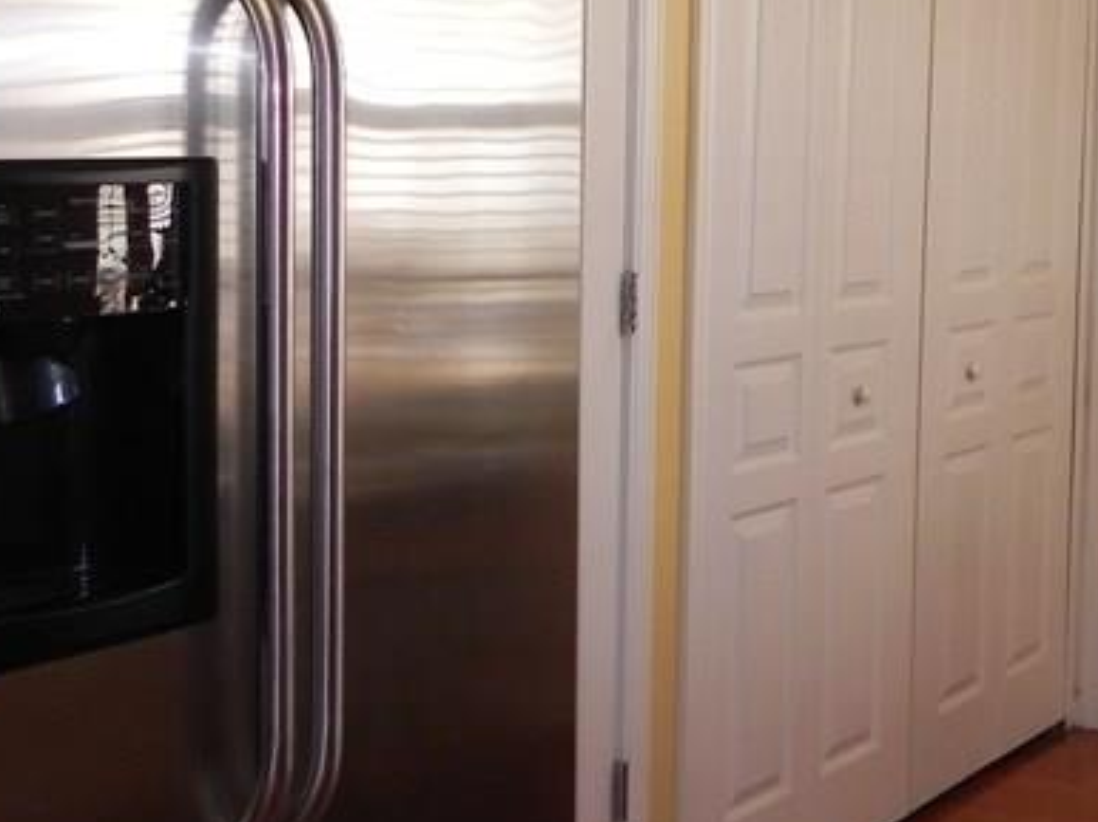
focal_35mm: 69
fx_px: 2187
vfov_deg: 21.1
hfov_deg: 25.3
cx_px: 1326
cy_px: 225
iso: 160
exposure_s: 1/69.5
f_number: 3.2
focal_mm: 4.6
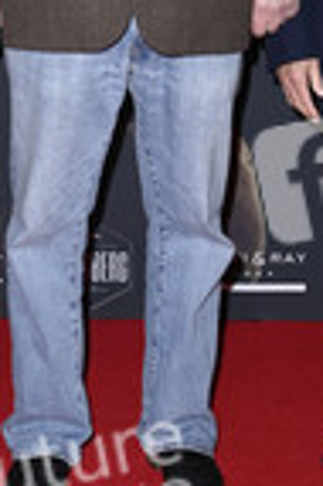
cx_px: 119
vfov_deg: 15.9
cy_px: -7
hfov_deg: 10.8
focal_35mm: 126
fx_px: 1700
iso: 400
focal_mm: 45
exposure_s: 1/200
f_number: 5.6
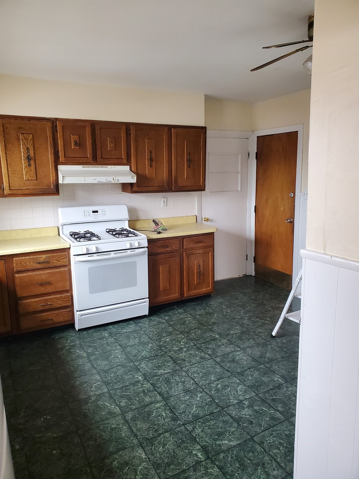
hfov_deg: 53.1
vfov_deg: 67.3
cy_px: 240
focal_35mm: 26
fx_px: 360
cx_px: 180
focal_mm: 4.3
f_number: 2.4
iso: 400
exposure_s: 1/120
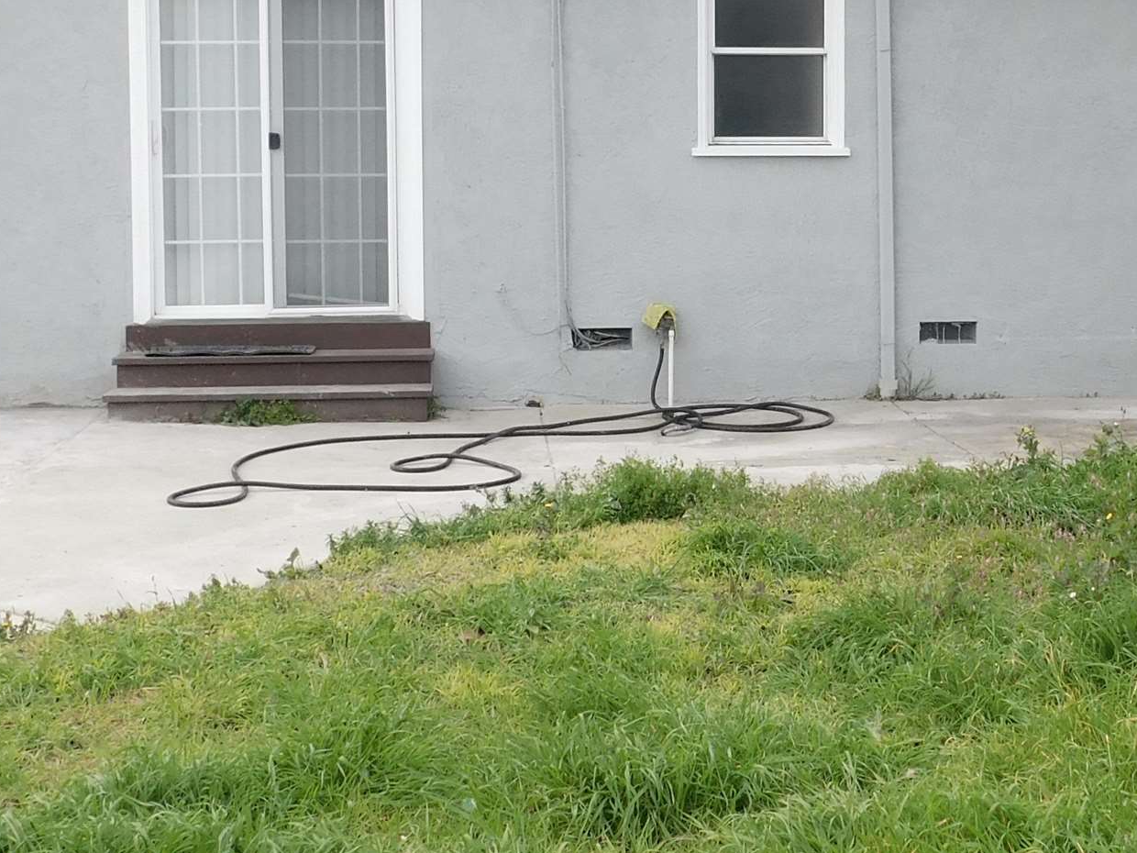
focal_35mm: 57
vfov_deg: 25.3
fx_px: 1872
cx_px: 720
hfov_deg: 33.6
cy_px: 205
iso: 125
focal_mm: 4
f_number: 3
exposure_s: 1/500
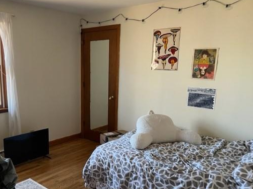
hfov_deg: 54.7
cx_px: 93
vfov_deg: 42.9
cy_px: 106
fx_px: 241
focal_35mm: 33
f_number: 1.5
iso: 320
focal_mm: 5.7
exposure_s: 1/60
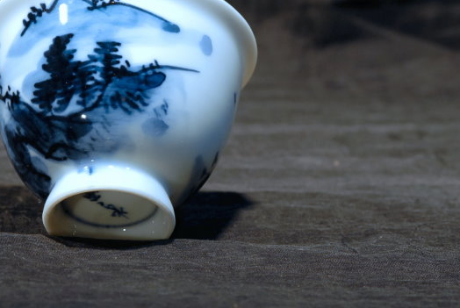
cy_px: 67
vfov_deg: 5.4
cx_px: 142
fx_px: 3273
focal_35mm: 256
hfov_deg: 8.0
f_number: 13
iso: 400
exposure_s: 1/20
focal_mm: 105
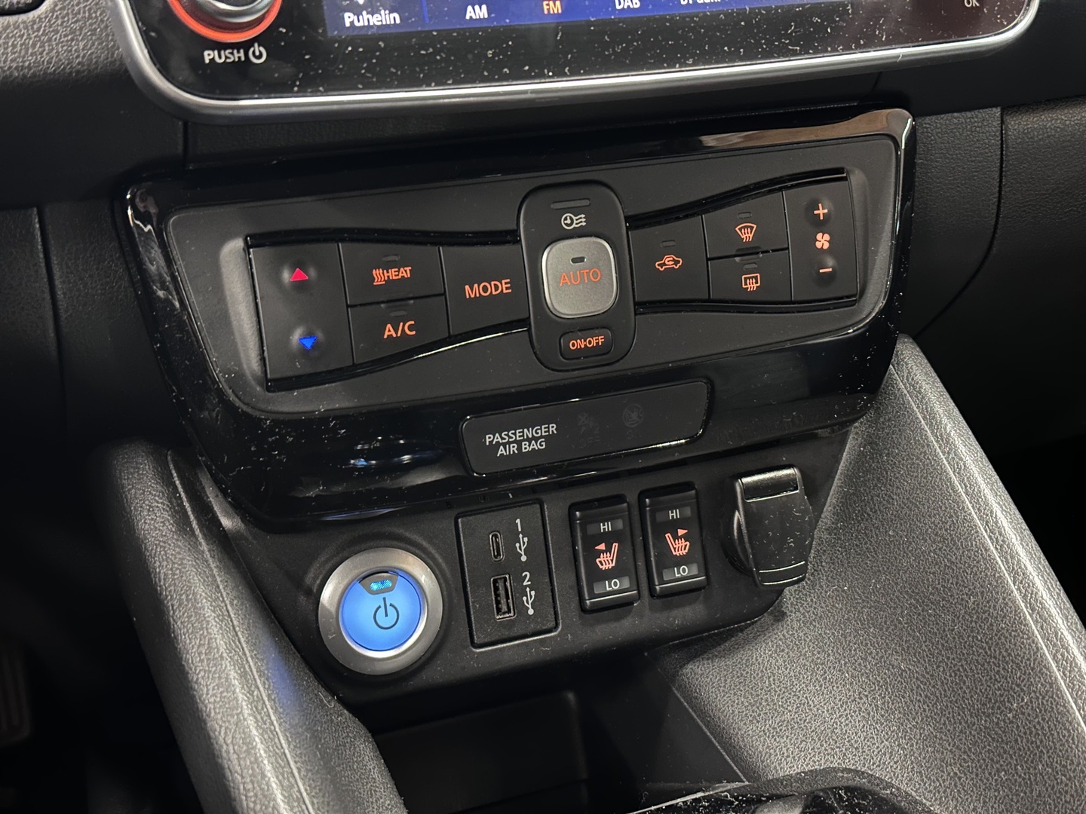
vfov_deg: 30.3
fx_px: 1506
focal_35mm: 48
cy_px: 407
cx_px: 543
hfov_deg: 39.7
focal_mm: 6.86
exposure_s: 1/9
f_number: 1.78
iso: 640
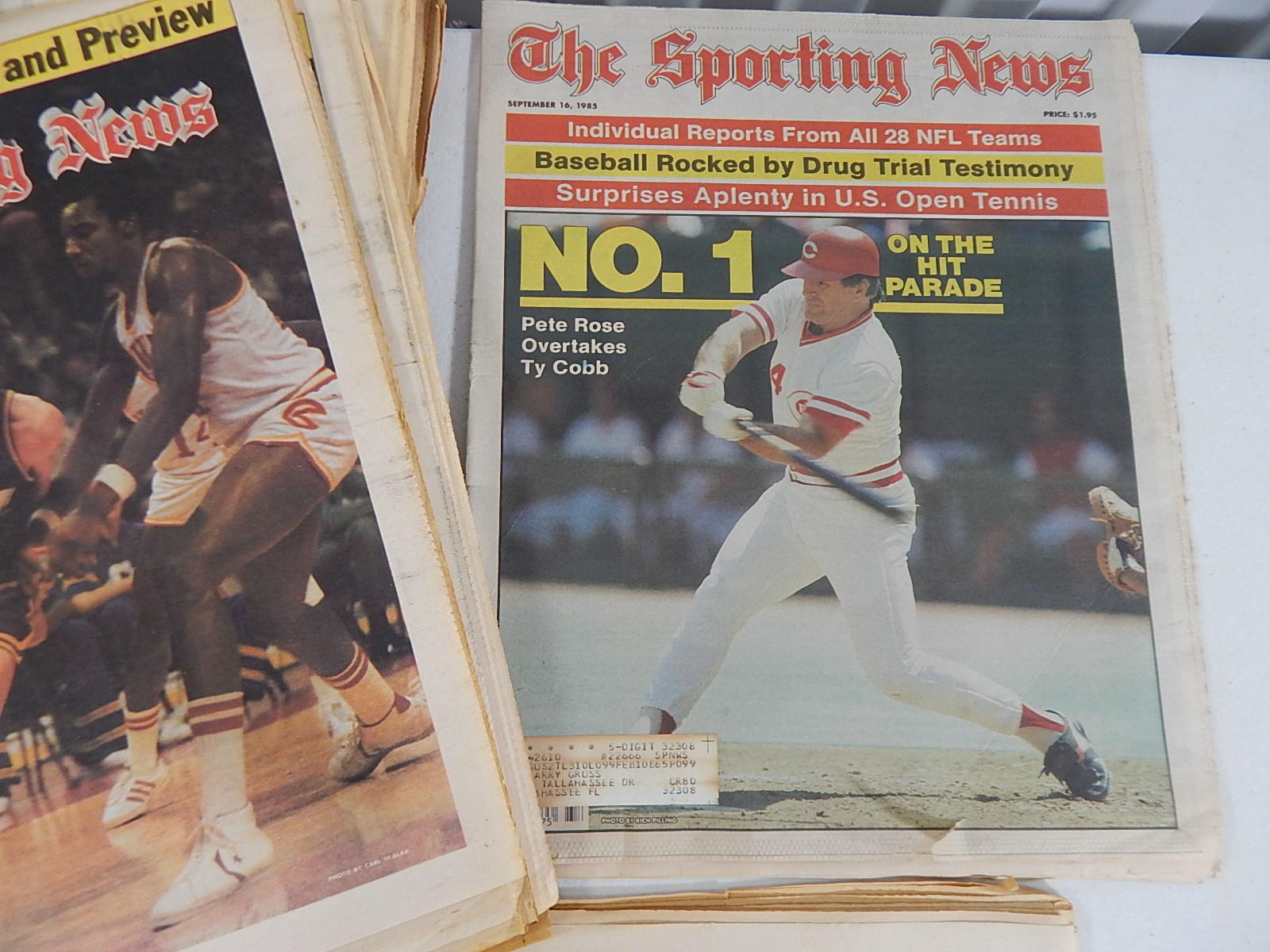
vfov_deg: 61.1
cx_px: 635
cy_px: 476
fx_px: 807
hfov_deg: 76.4
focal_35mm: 22
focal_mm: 4
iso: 200
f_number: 3
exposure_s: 1/30
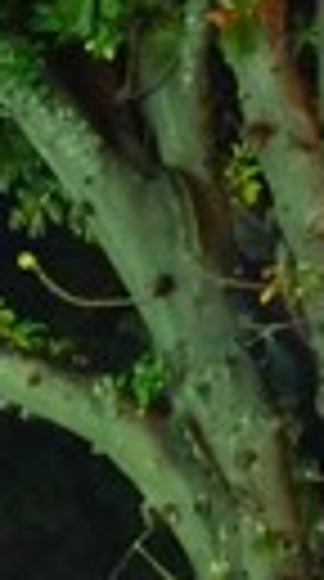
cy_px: 857
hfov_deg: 7.2
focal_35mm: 127
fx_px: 1951
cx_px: -932
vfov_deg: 15.6
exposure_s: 1/125
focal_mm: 24
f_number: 3.2
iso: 3200
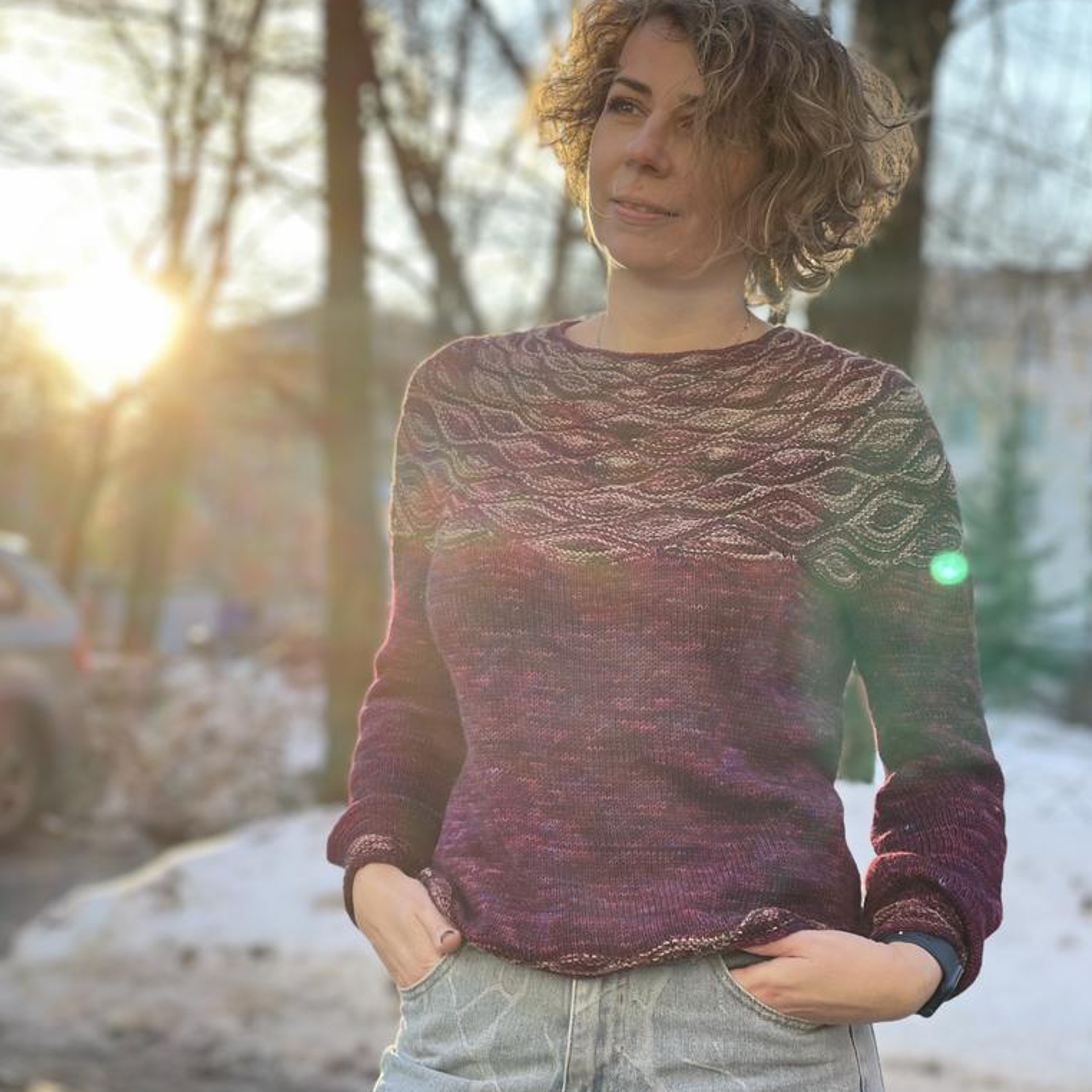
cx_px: 549
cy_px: 464
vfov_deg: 22.7
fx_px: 2712
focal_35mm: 76
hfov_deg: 22.8
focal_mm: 7.5
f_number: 2.2
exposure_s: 1/121
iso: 20
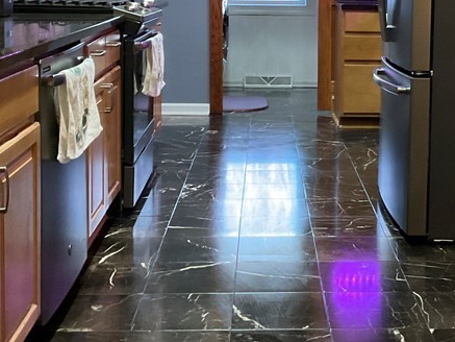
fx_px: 894
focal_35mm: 68
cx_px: 309
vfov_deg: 21.2
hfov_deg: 28.3
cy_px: 40
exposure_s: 1/40
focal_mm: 3
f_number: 1.8
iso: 250
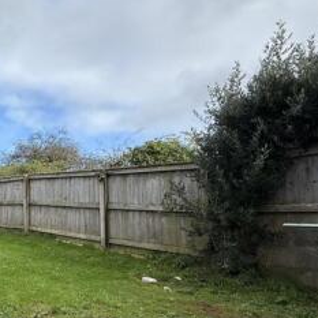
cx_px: -28
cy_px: 205
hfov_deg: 42.1
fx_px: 322
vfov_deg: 51.8
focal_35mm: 31
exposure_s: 1/734
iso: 50
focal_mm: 2.22
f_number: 2.2
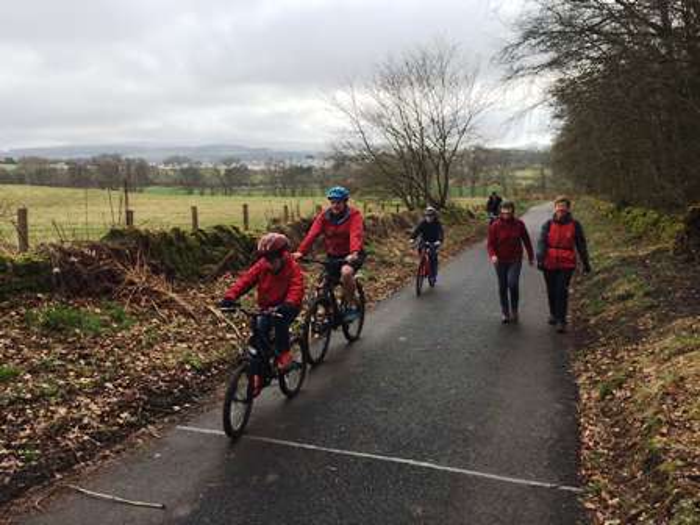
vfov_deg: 48.2
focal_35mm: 29
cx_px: 350
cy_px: 262
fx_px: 586
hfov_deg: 61.7
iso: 32
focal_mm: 4.15
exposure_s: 1/1208
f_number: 2.2
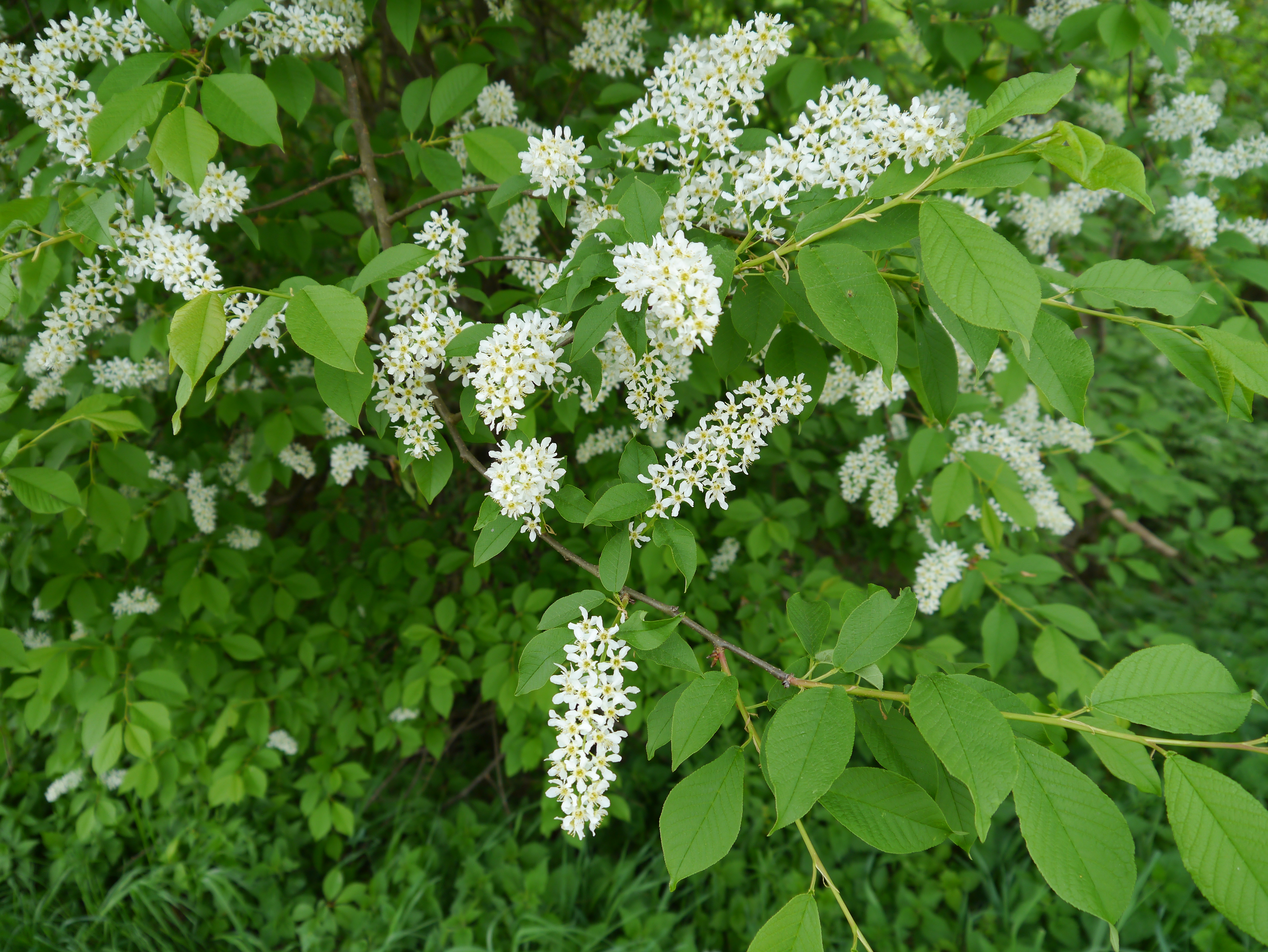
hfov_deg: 63.4
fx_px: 1026
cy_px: 476
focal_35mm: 28
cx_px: 634
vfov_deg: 49.8
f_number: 4.5
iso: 160
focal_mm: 14
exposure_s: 1/125
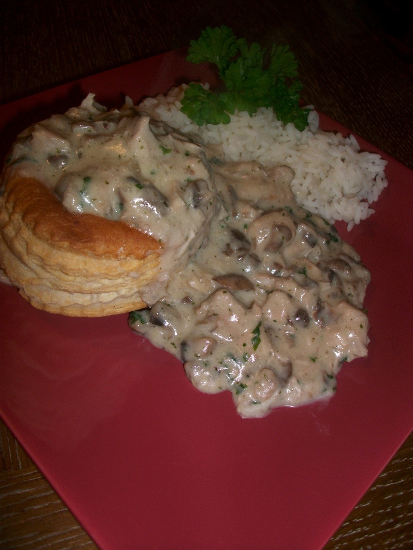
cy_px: 275
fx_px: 493
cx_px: 206
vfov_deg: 58.3
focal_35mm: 31
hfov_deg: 45.5
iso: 96
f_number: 2.9
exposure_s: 1/40
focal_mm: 5.7
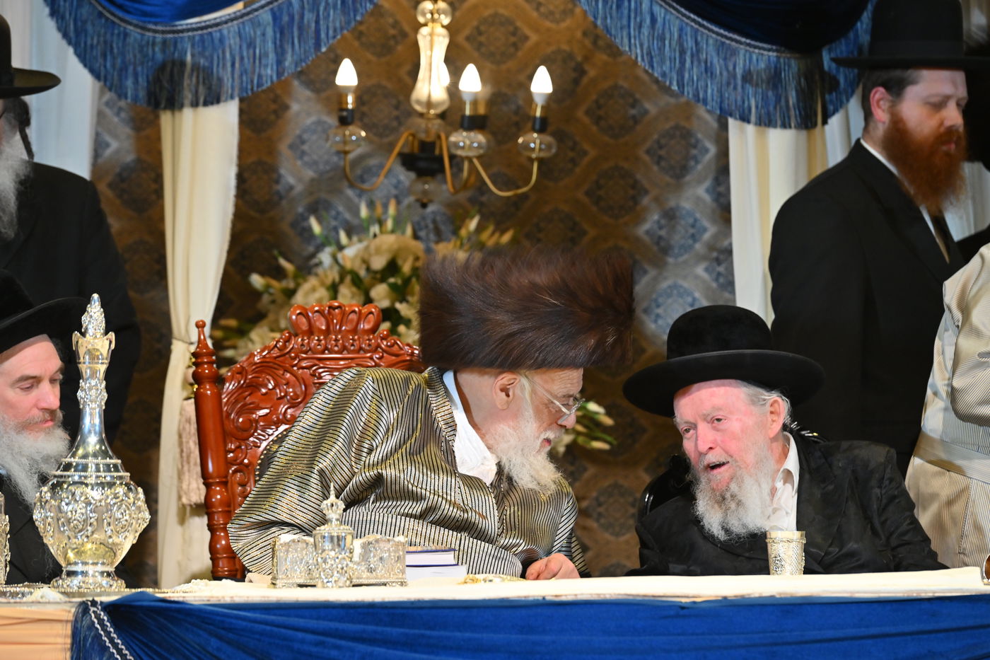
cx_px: 495
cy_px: 330
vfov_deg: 7.4
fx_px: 5087
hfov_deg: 11.1
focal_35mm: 185
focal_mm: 185
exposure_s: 1/200
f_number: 4.5
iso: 1250
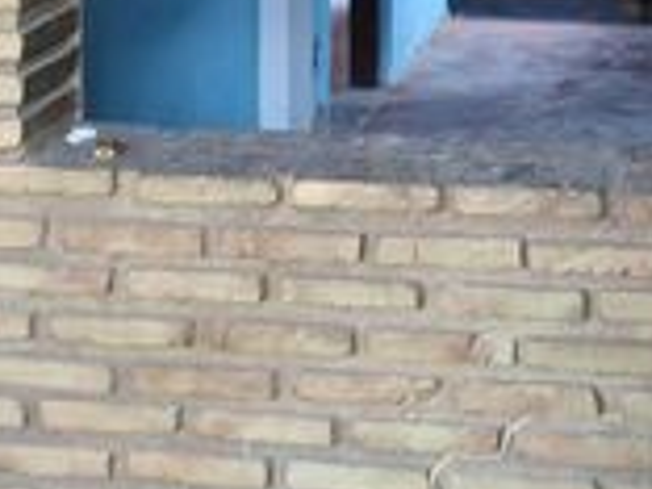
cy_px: -253
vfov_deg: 16.7
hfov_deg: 24.0
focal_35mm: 80
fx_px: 1507
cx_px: 539
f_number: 1.9
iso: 885
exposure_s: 1/20
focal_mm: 6.04
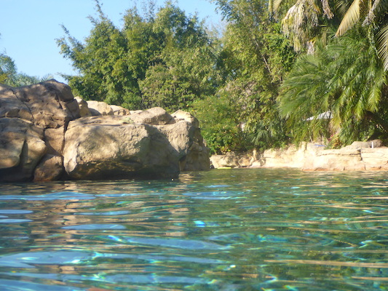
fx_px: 729
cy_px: 146
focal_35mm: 65
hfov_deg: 29.8
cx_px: 194
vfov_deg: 22.6
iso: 160
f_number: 5.2
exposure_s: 1/320
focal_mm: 11
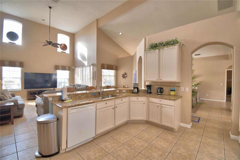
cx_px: 120
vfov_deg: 77.3
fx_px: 100
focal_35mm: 15
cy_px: 80
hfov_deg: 100.4
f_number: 4.5
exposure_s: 1/60
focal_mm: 10
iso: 400
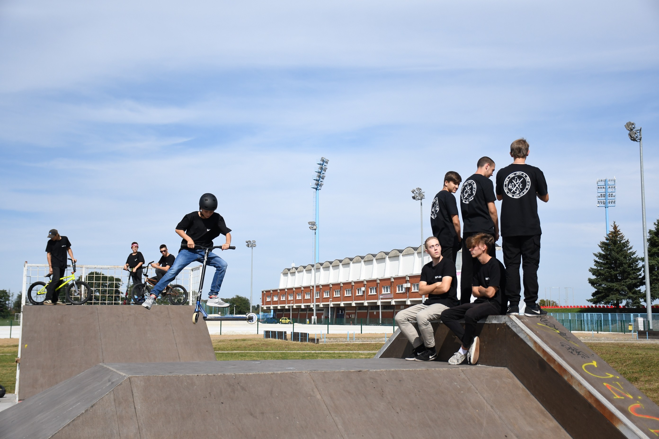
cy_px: 220
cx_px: 330
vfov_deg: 29.9
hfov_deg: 43.6
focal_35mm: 45
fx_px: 824
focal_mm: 30
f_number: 4
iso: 560
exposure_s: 1/8000
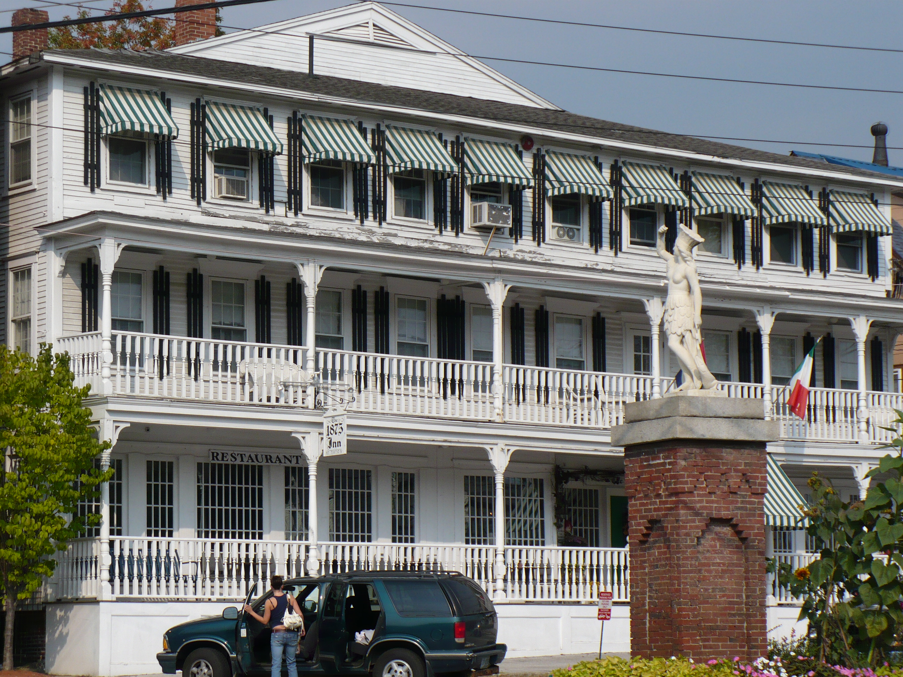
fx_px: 2713
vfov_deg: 14.2
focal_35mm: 104
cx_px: 452
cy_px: 338
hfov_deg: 18.9
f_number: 10
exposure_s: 1/200
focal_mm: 17.2
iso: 100
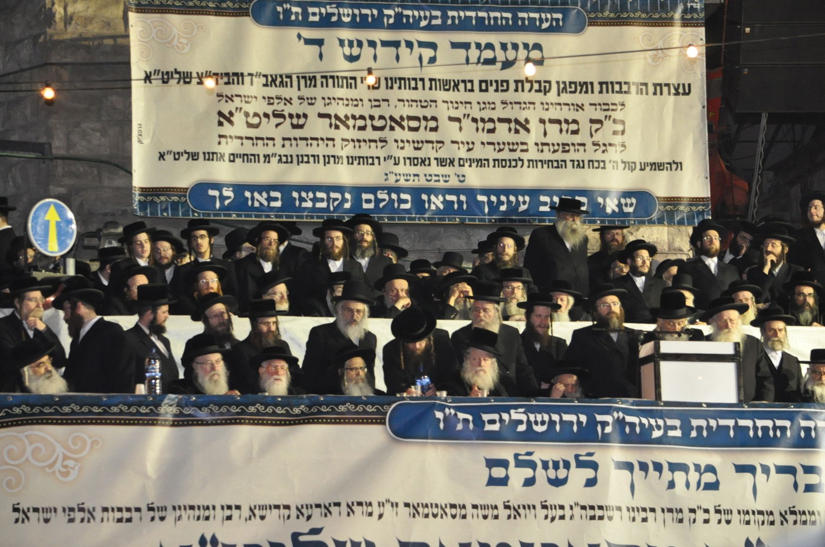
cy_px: 274
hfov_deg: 13.4
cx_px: 412
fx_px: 3501
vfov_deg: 8.9
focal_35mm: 153
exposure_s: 1/60
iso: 2000
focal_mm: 102
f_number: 5.6
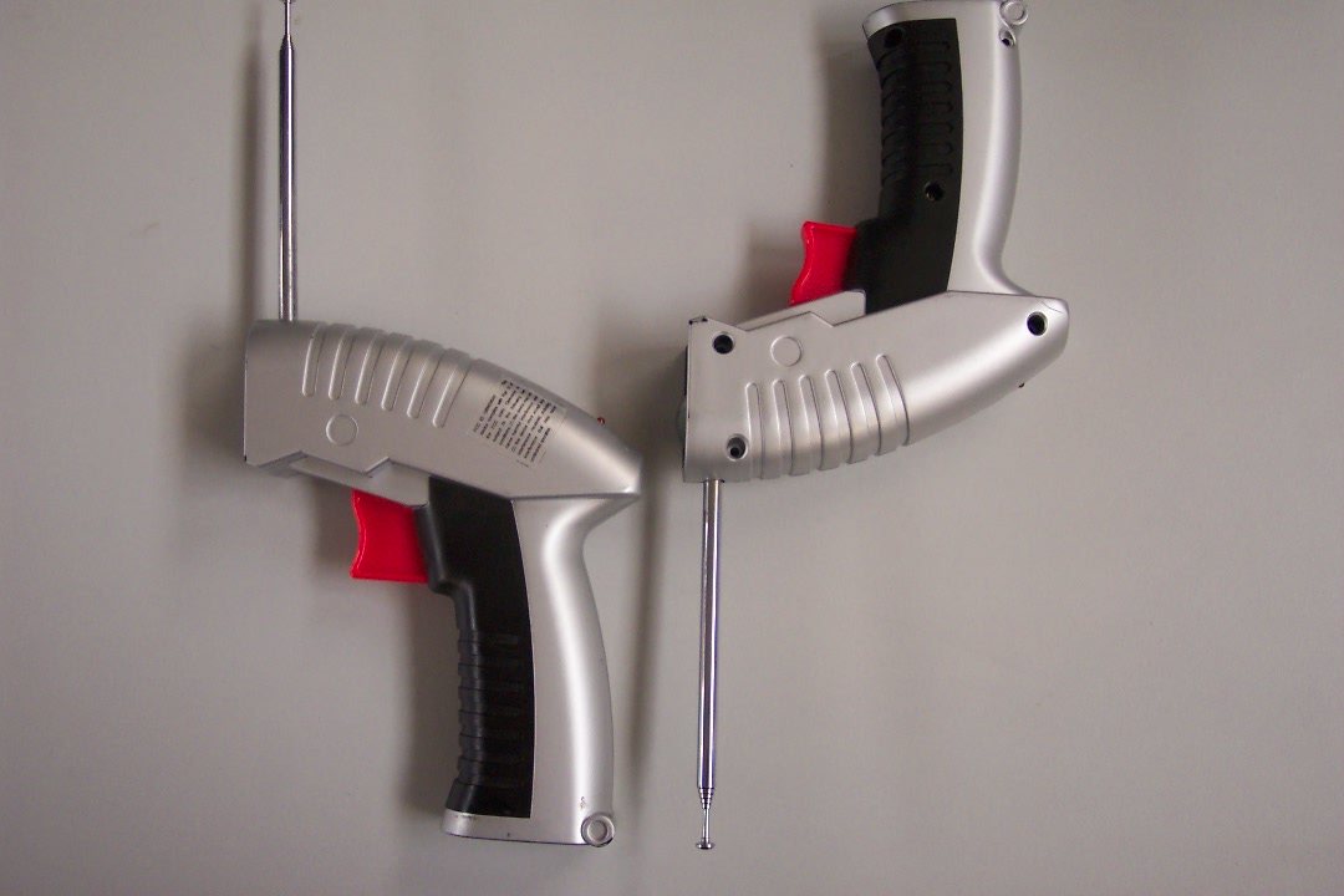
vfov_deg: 35.1
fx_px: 1419
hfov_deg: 50.7
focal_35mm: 38
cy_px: 448
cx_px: 672
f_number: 2.8
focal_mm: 8
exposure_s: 1/30
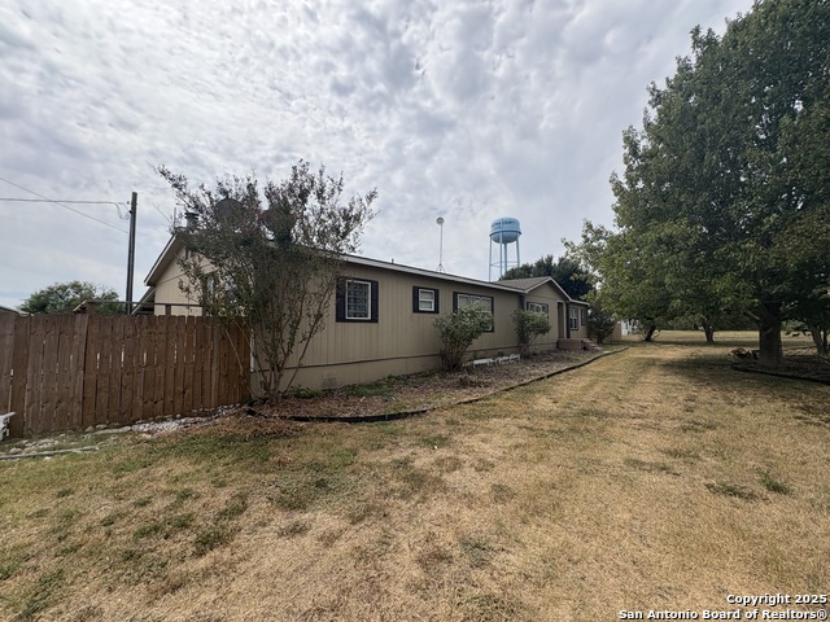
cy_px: 311
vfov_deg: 85.7
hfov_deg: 102.1
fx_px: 336
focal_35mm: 14
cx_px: 415
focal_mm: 2.22
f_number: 2.2
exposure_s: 1/3106
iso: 40
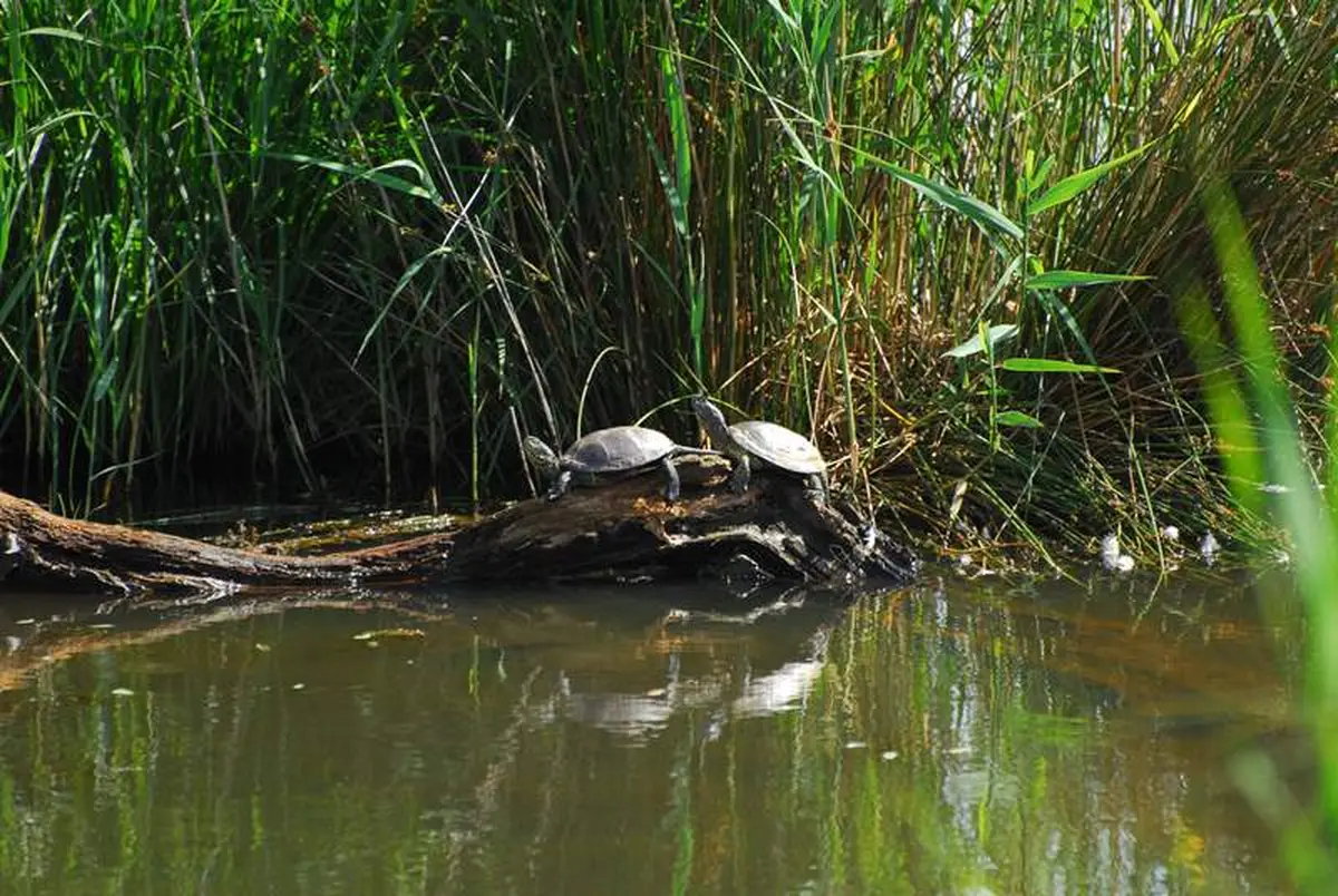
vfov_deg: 3.1
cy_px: 448
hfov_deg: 4.6
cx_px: 669
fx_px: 16749
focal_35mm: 450
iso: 200
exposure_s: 1/250
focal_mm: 300
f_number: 5.6
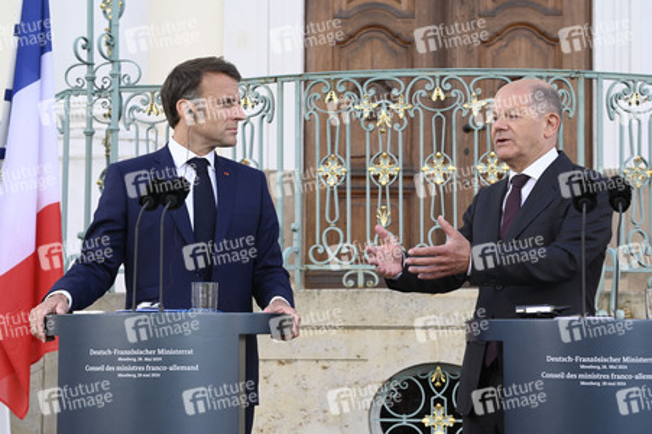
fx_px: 1629
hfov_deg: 22.6
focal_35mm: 90
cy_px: 217
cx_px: 326
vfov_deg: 15.2
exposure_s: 1/400
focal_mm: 90
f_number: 9
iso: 1000
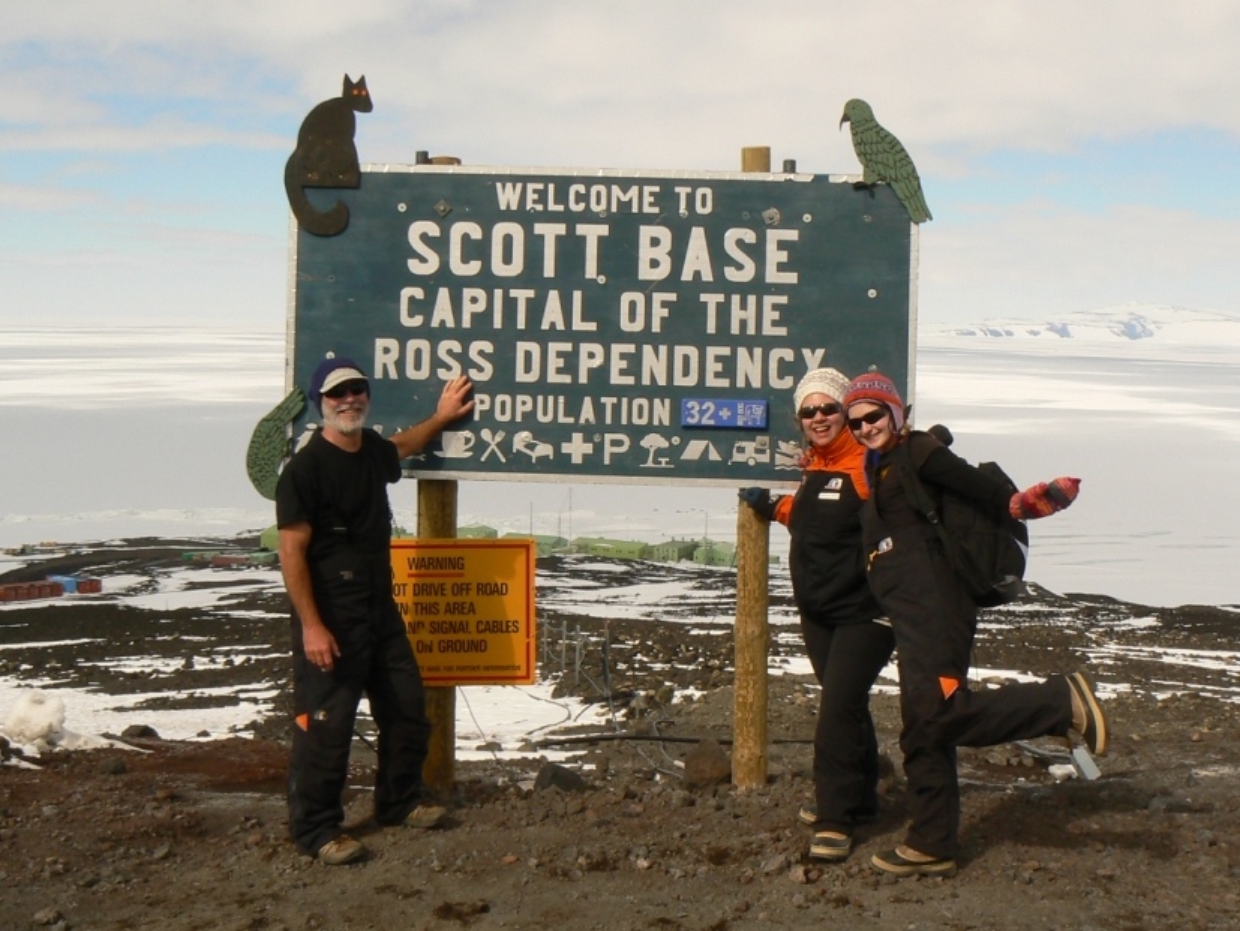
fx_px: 1290
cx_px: 620
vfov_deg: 39.7
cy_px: 466
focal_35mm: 36
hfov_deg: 51.3
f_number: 8
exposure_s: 1/400
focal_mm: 6
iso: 80
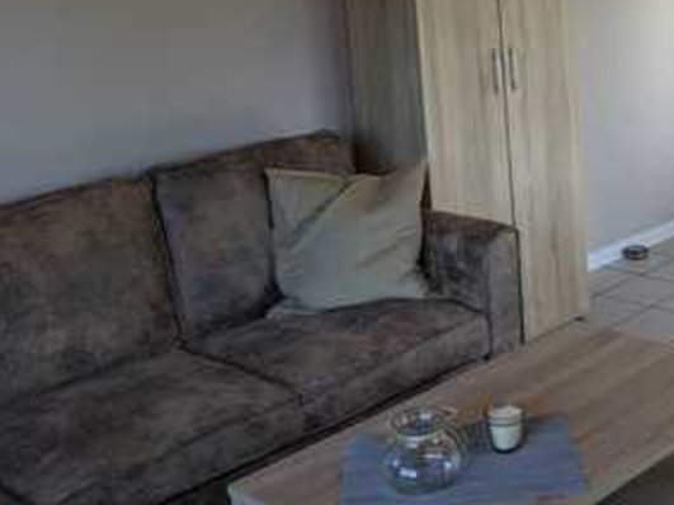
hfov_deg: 30.7
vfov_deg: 23.1
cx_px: 569
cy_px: 10
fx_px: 1187
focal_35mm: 61
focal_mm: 4.38
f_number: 1.73
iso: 46
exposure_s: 1/290
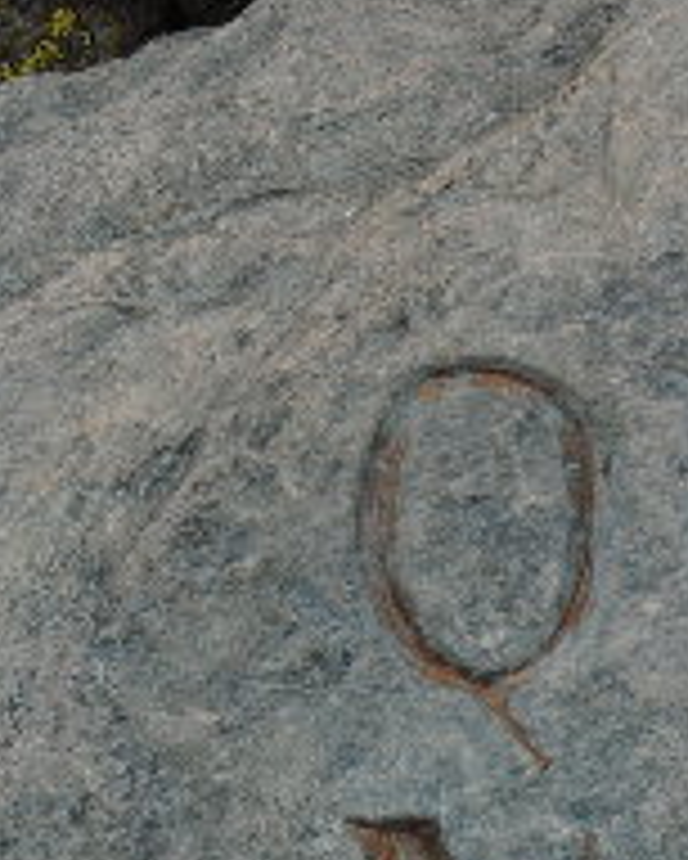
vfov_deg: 9.6
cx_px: 992
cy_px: 950
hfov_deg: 7.7
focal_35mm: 198
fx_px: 5036
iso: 100
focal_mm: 42
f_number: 7.1
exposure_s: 1/200
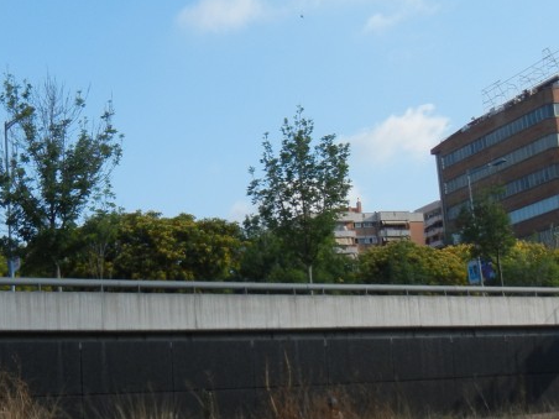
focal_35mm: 68
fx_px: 1098
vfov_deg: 21.6
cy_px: 253
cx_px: 186
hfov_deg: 28.4
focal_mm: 5.4
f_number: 3.5
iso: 160
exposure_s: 1/838
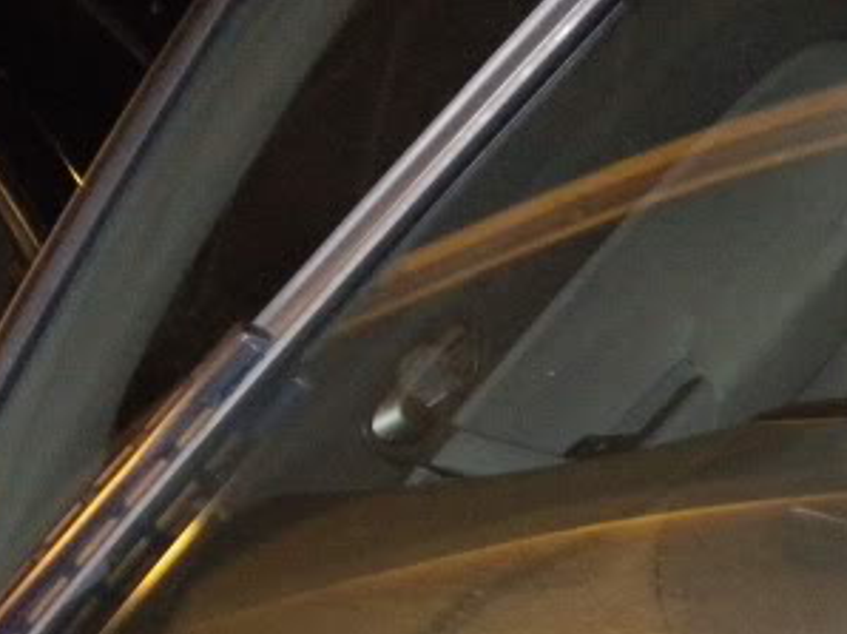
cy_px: 668
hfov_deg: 20.5
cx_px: 736
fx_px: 2298
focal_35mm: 94
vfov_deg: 15.4
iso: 800
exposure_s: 1/30
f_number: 3.1
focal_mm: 6.3
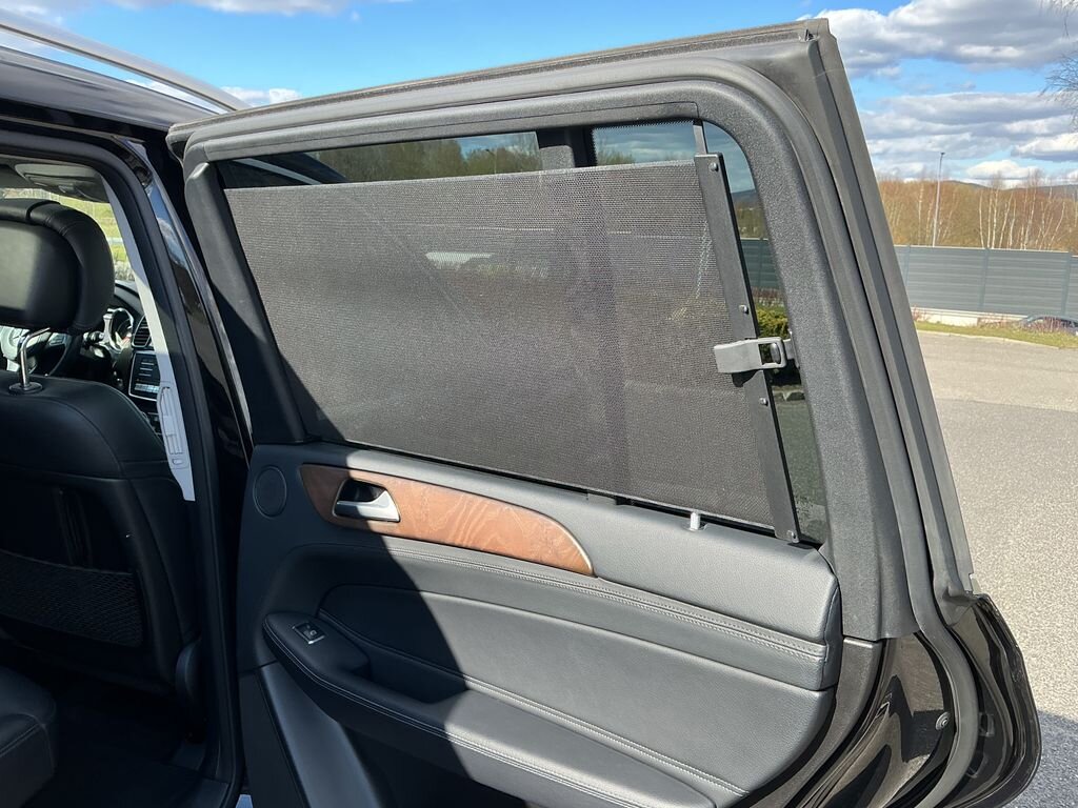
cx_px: 539
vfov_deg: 48.2
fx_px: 903
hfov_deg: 61.7
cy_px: 404
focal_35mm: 29
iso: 25
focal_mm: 3
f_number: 1.8
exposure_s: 1/338
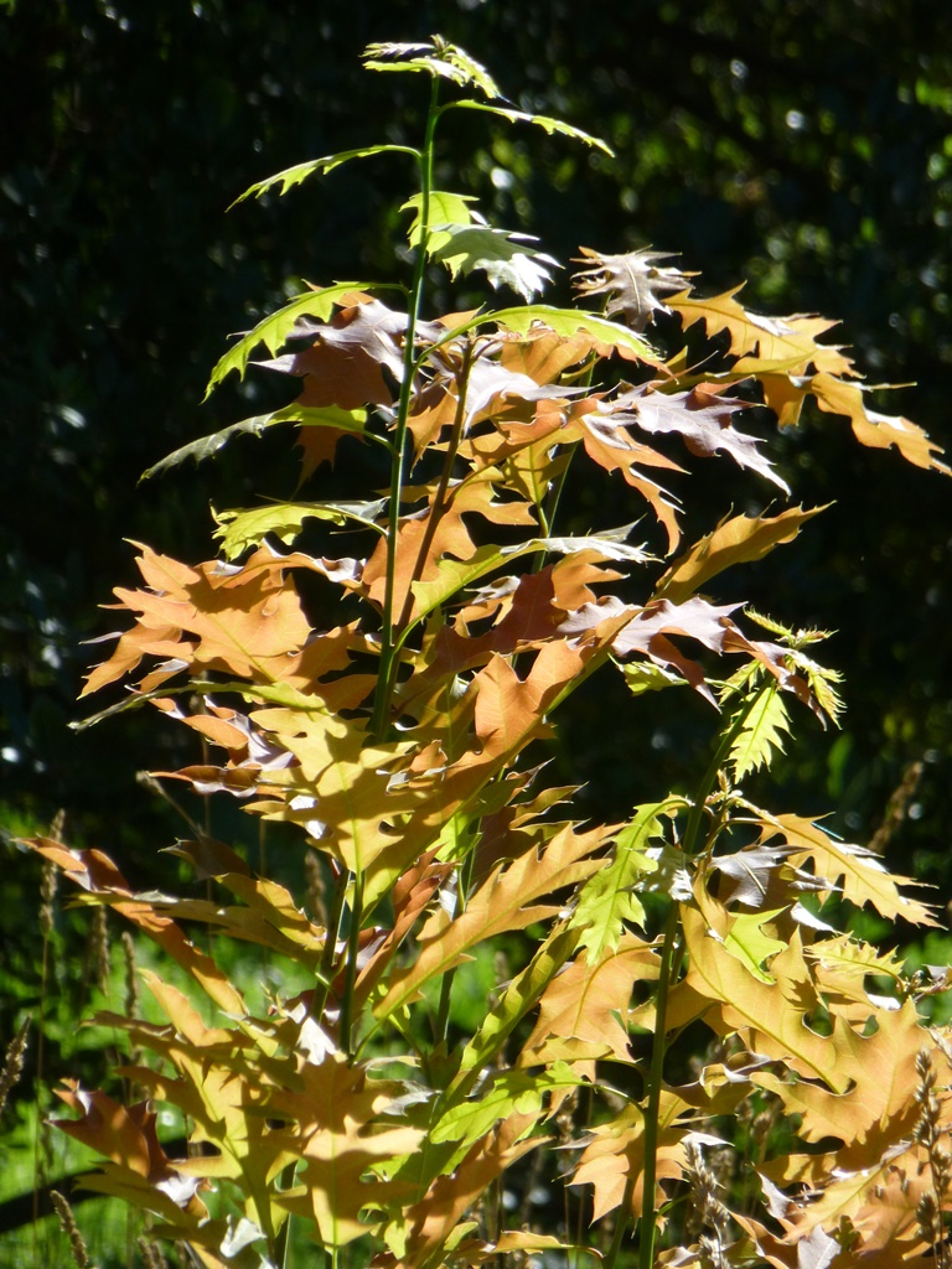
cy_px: 634
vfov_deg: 4.3
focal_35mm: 456
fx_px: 16721
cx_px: 476
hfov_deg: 3.3
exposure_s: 1/400
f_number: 6.3
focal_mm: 81.7
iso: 200
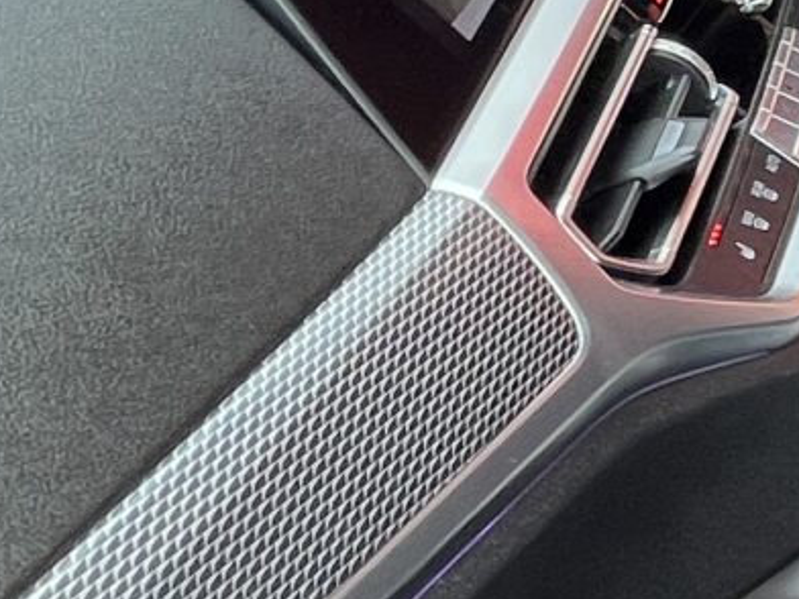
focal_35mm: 85
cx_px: 2156
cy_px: 251
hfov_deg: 13.0
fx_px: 1962
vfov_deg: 17.4
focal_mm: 1.57
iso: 50
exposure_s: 1/99
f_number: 1.8
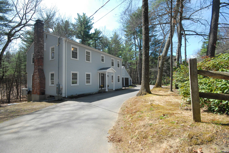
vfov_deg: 77.5
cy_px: 76
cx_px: 114
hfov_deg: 100.3
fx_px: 96
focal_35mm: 15
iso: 200
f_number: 10
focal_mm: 10
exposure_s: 1/80
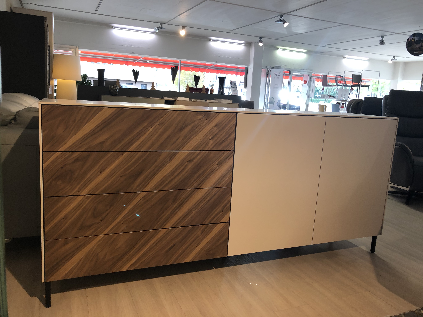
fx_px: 342
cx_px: 212
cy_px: 158
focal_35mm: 28
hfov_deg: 63.4
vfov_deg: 49.7
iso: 25
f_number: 1.8
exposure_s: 1/33
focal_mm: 3.99
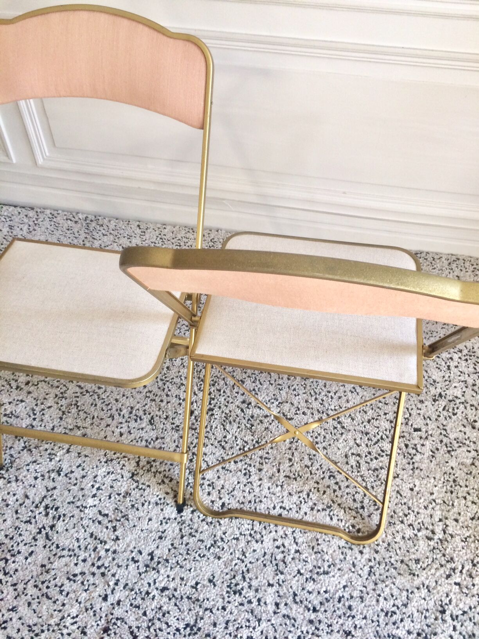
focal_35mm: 29
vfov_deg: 61.7
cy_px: 320
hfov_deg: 48.2
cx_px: 240
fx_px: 535
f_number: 2.2
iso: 64
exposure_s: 1/33
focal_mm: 4.15
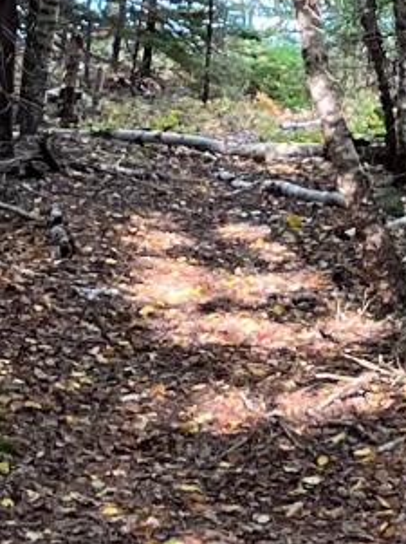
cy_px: -419
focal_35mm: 173
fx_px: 2711
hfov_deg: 8.6
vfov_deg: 10.8
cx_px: 254
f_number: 1.5
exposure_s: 1/121
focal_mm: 5.7
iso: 125
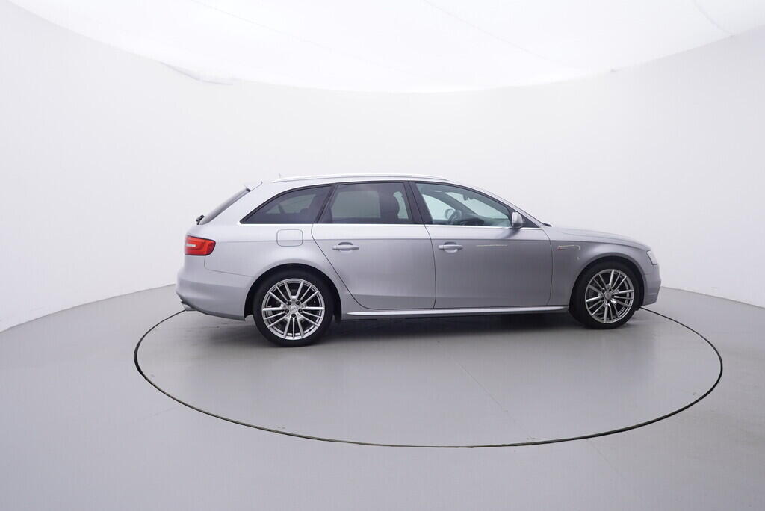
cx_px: 382
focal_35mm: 22
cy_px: 256
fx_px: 478
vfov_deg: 56.2
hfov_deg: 77.3
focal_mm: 15
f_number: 5
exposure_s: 1/80
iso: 200
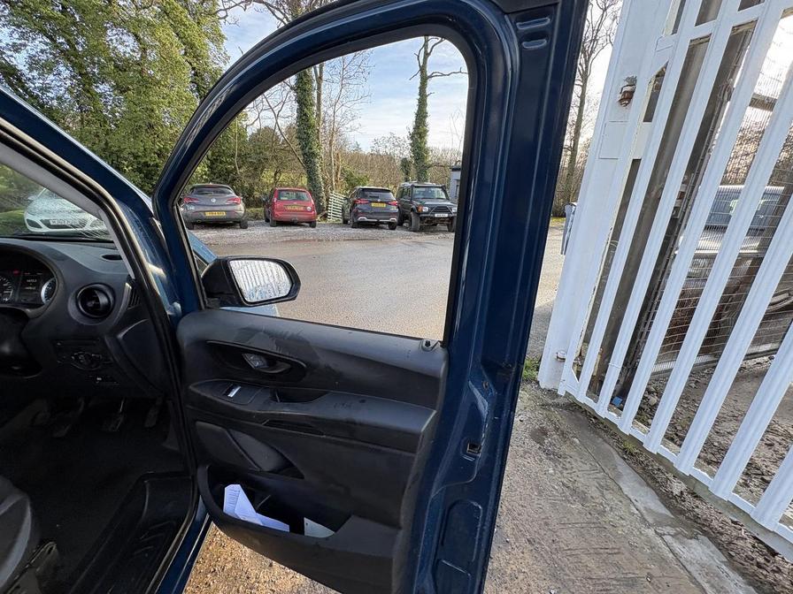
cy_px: 297
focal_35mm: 14
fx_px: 321
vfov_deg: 85.7
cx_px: 396
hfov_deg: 102.1
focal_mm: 2.22
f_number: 2.2
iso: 40
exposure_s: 1/118
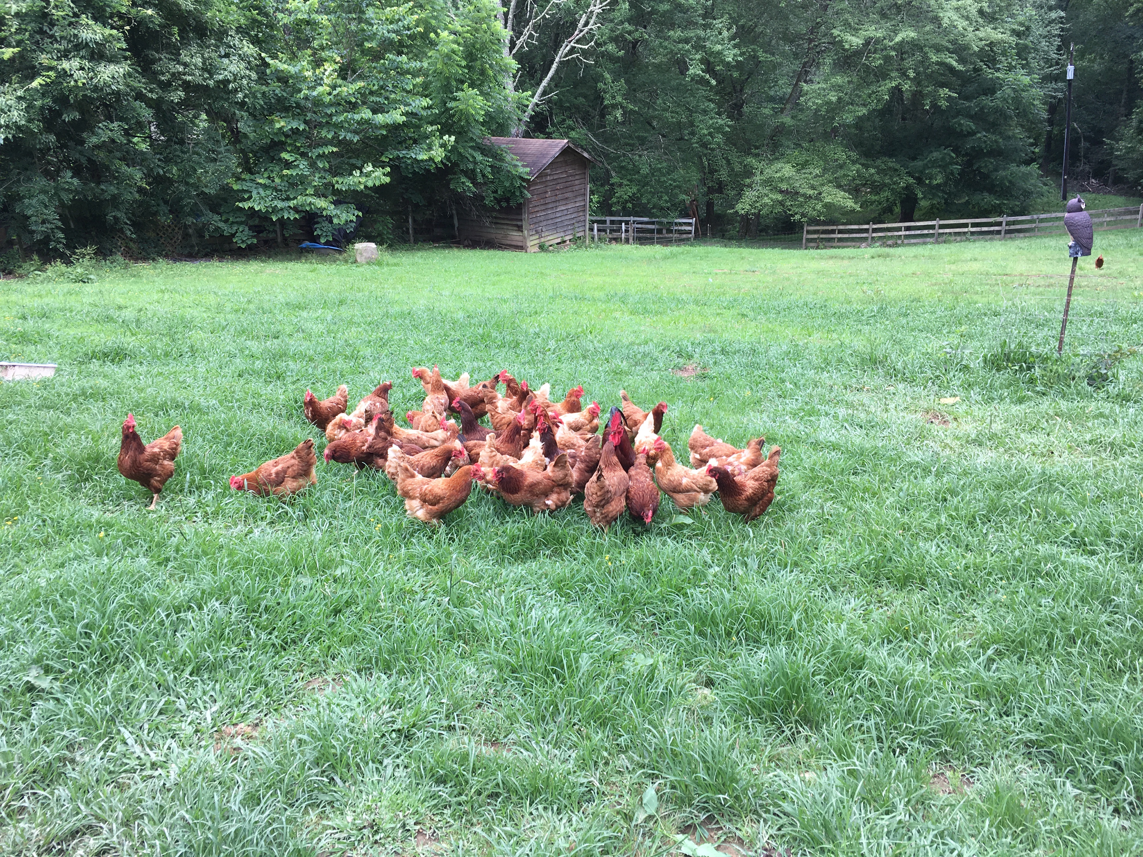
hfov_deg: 61.7
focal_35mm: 29
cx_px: 572
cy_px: 428
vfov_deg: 48.2
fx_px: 958
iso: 25
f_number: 2.2
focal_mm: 4.15
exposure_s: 1/206
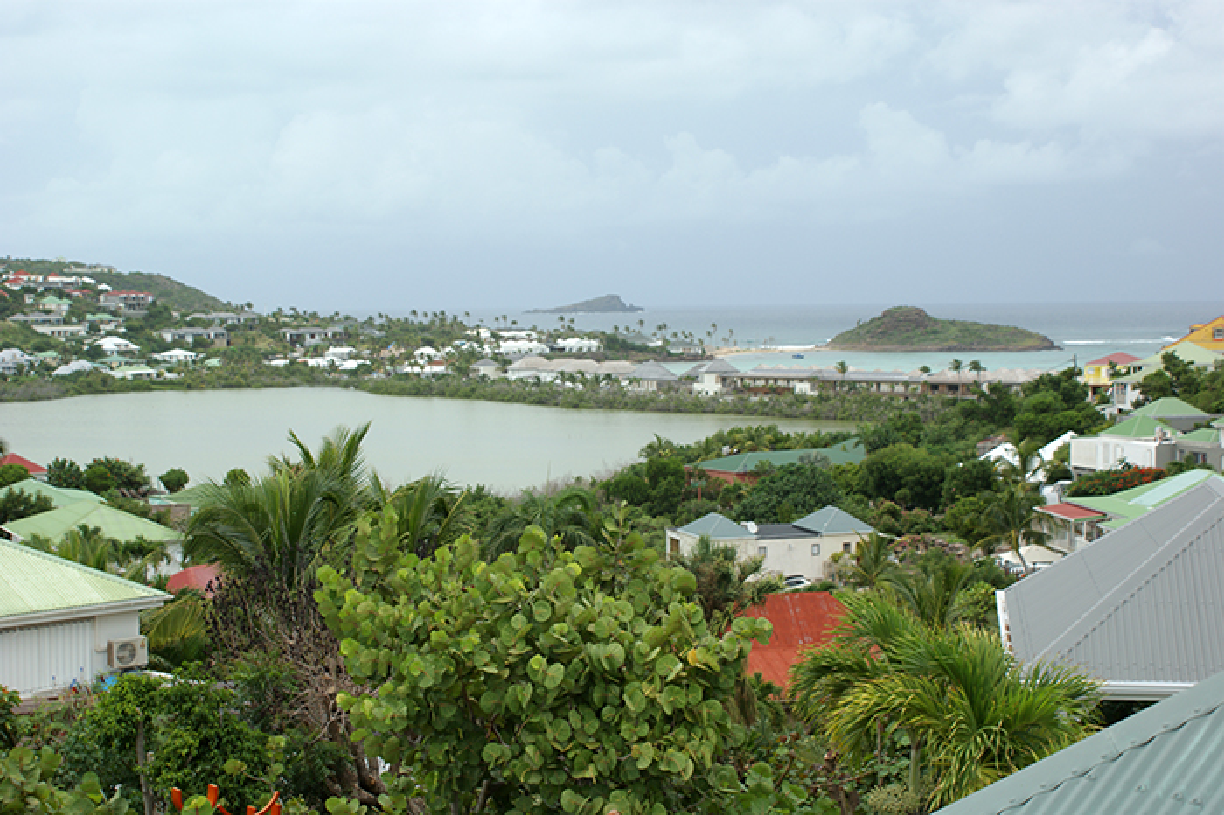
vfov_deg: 25.7
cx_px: 612
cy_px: 408
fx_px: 1784
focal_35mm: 52
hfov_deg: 37.9
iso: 100
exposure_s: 1/125
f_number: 7.1
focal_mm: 35
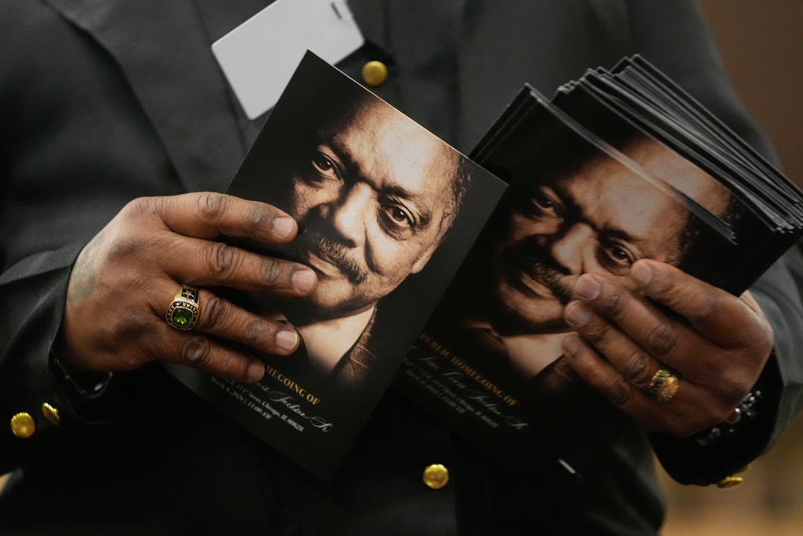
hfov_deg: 10.3
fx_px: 4461
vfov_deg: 6.9
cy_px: 268
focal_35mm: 200
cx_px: 402
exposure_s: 1/500
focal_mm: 200
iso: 6400
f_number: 2.8
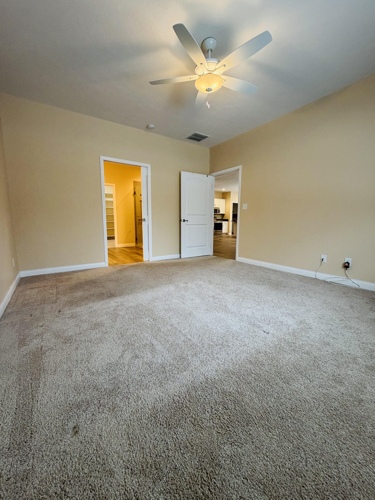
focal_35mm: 14
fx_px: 202
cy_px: 250
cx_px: 188
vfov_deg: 102.1
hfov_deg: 85.7
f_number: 2.2
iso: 200
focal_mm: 2.22
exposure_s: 1/60
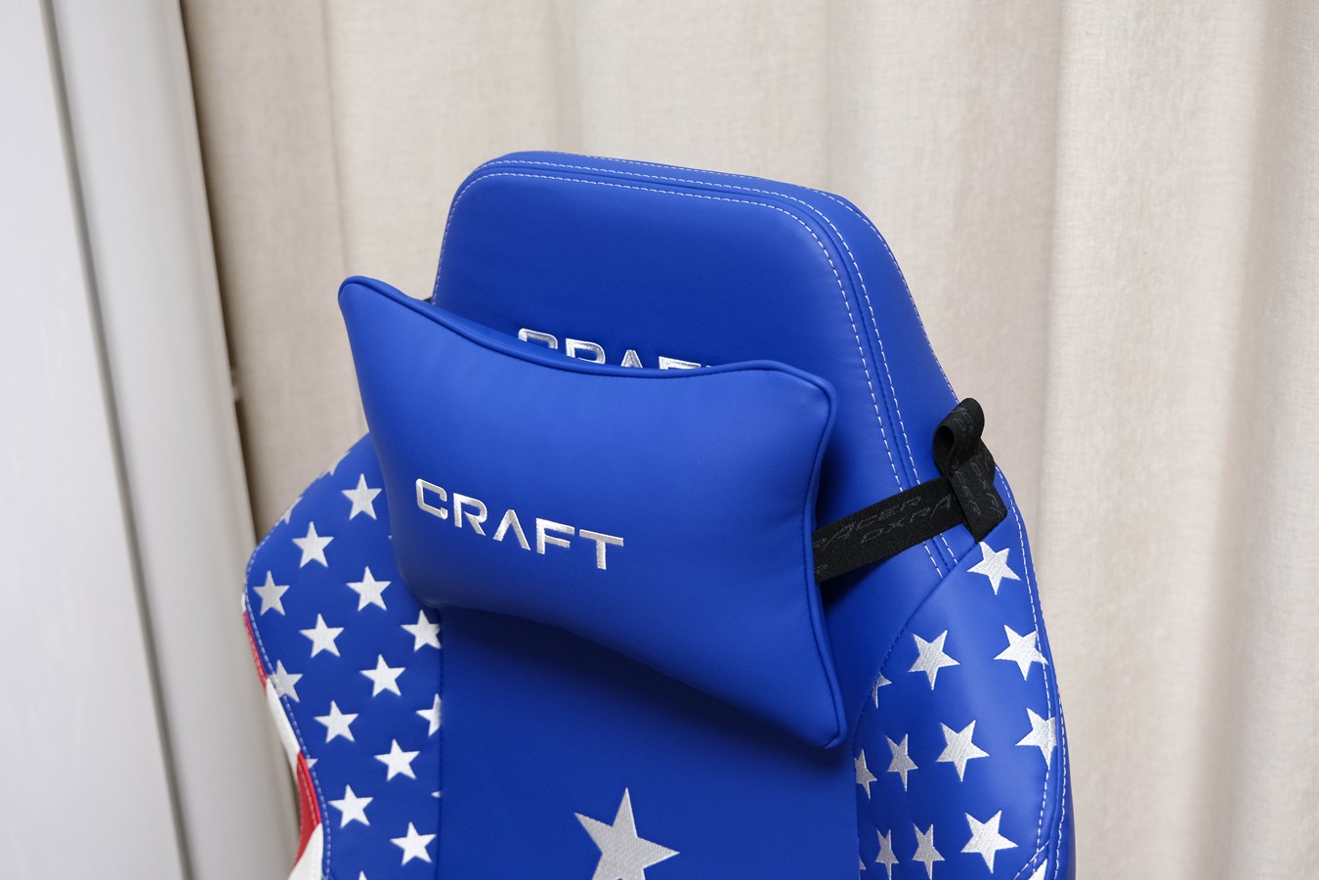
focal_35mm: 46
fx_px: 1685
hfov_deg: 42.7
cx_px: 660
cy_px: 440
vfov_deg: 29.2
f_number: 4
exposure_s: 1/45
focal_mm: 30.8
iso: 1600
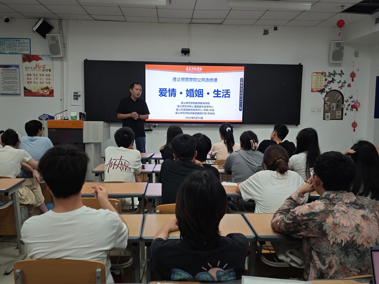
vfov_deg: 41.8
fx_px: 372
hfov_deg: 54.0
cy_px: 142
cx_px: 190
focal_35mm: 34
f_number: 1.6
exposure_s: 1/100
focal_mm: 6.55
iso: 160
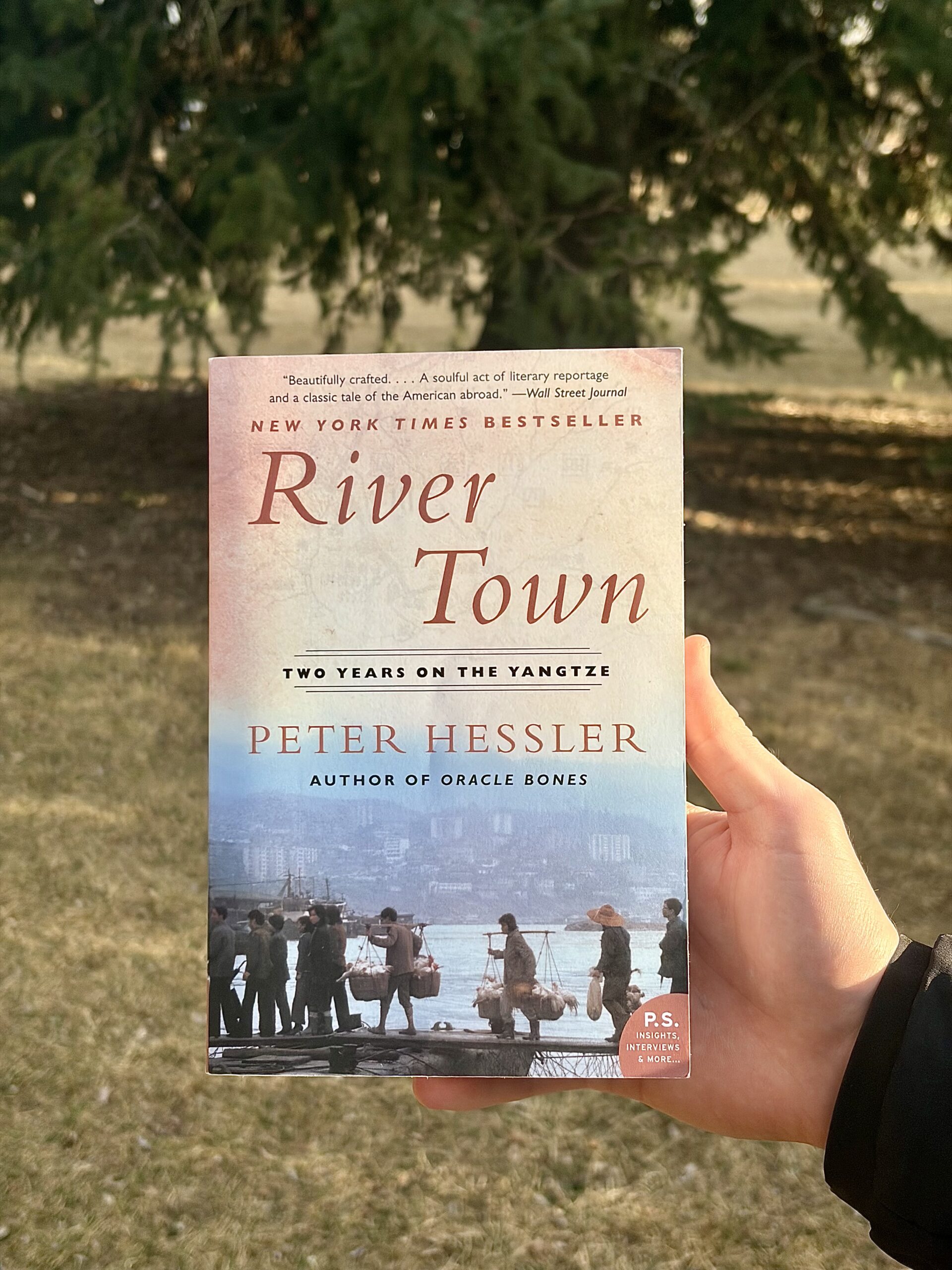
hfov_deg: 28.0
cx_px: 476
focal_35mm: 52
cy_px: 635
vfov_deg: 36.8
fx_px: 1907
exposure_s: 1/873
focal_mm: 5.96
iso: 32
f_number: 1.6
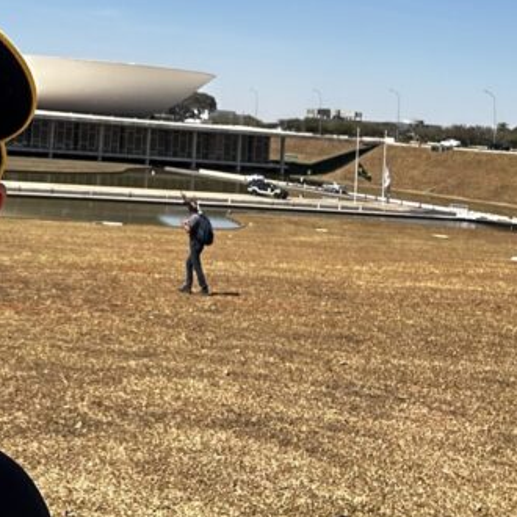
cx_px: 47
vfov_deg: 26.0
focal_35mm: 63
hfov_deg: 26.3
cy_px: 9
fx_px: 1065
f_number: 1.9
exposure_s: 1/981
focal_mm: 2.69
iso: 25
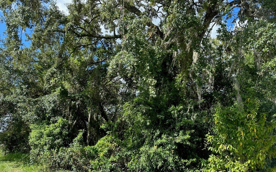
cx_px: 139
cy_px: 100
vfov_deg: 47.4
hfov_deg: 70.4
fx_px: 196
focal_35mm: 26
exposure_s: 1/1144
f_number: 1.78
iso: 80
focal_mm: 6.86
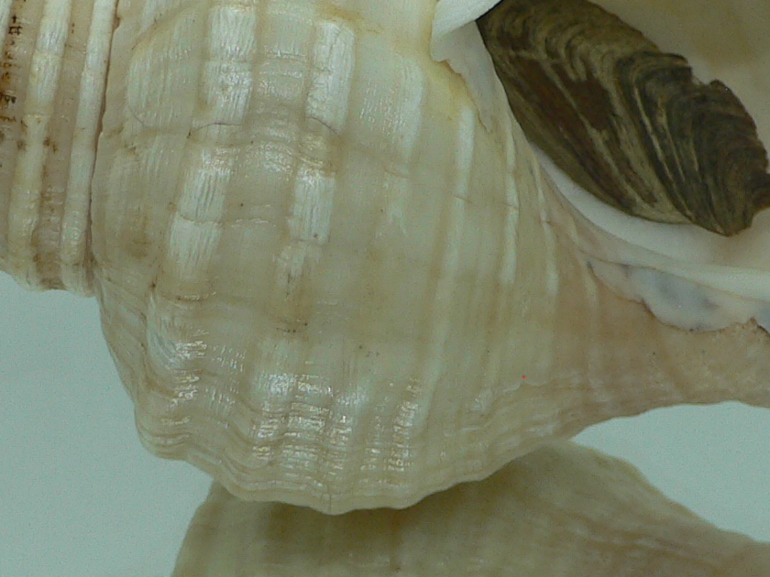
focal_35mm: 84
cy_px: 241
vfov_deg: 17.6
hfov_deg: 23.3
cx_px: 421
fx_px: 1869
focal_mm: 4.6
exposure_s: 1/60
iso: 80
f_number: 2.8
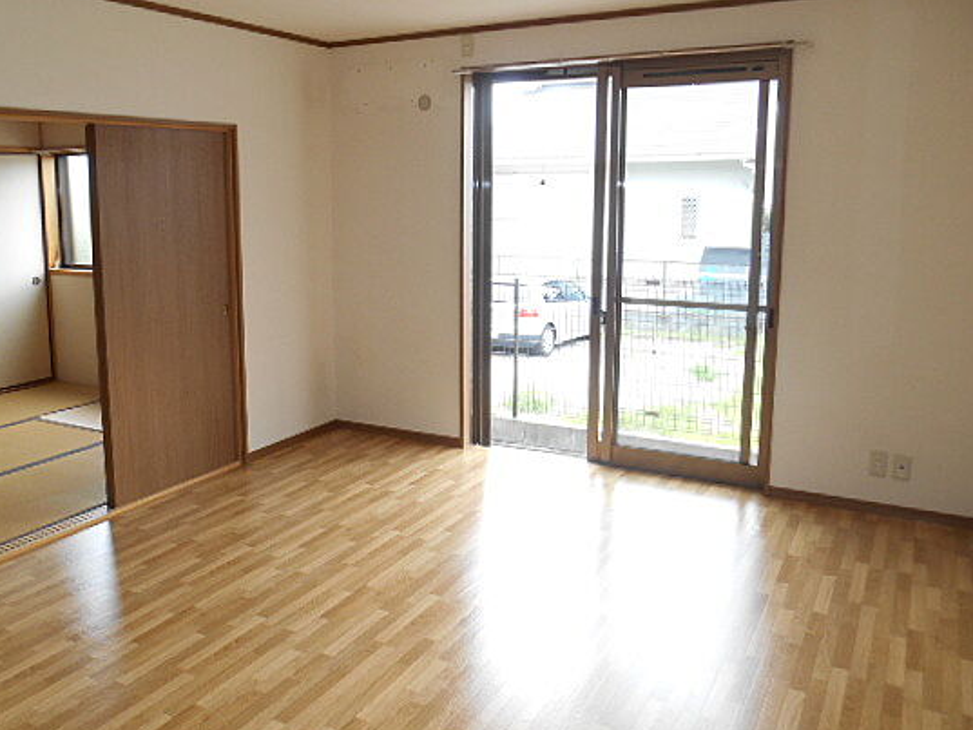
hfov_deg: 57.9
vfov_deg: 45.4
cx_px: 397
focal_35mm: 31
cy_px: 319
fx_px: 872
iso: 80
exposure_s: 1/40
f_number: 3.4
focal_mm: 4.7
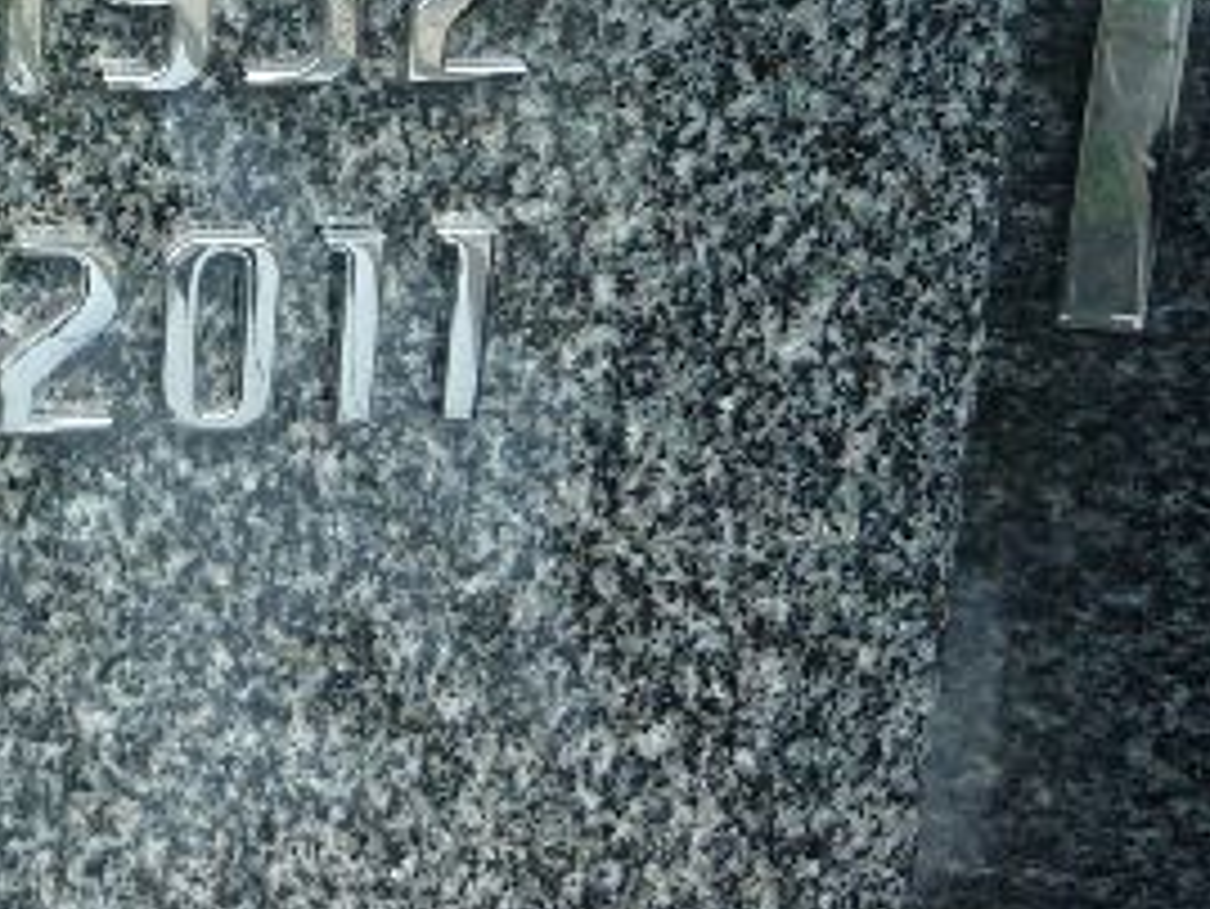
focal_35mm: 95
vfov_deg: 14.7
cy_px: -392
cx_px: -508
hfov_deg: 18.6
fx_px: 3322
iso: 80
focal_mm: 5.3
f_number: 3.5
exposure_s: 1/125
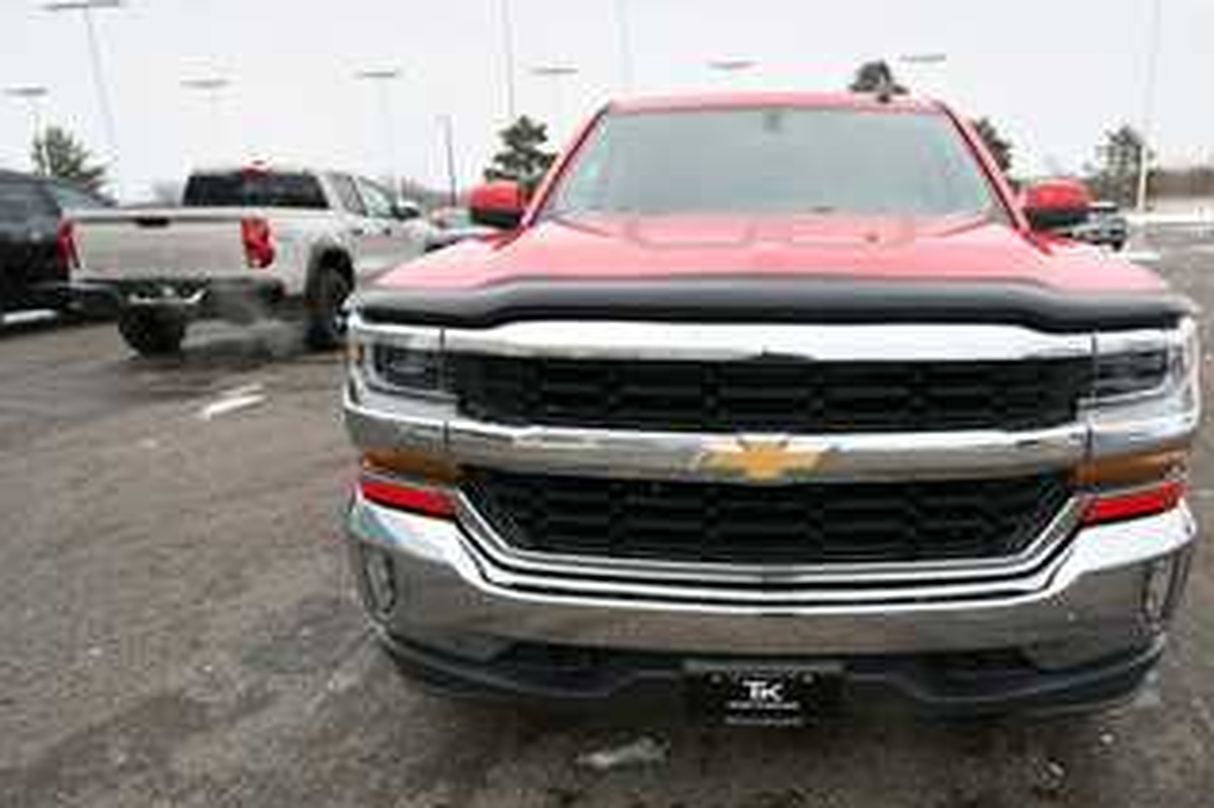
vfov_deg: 53.0
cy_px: 442
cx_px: 762
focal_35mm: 24
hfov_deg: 72.5
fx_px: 809
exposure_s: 1/250
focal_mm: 13
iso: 200
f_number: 6.3
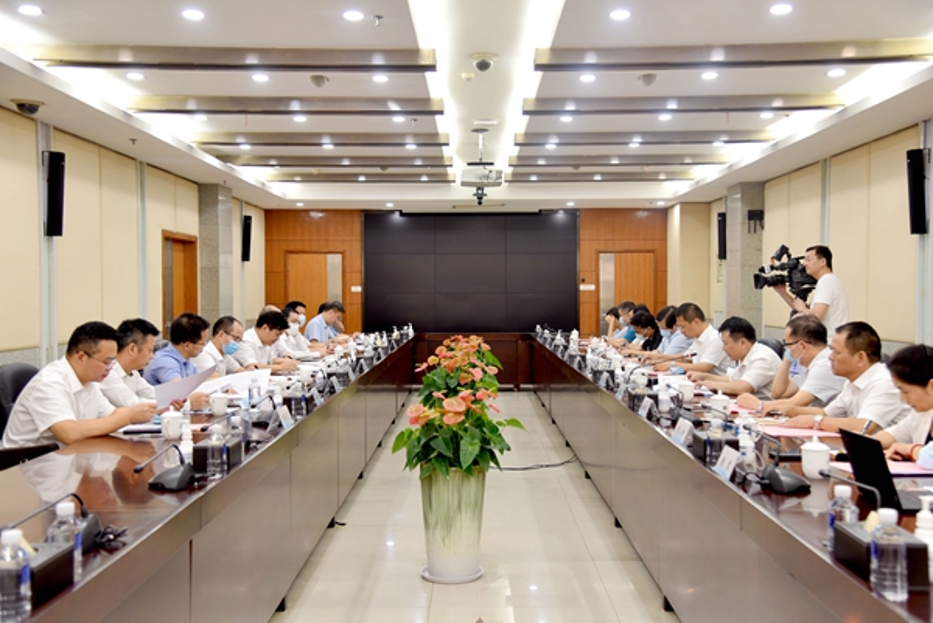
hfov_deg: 48.4
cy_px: 312
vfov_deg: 33.5
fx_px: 1037
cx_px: 466
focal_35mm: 40
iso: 800
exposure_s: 1/60
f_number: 4
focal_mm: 40
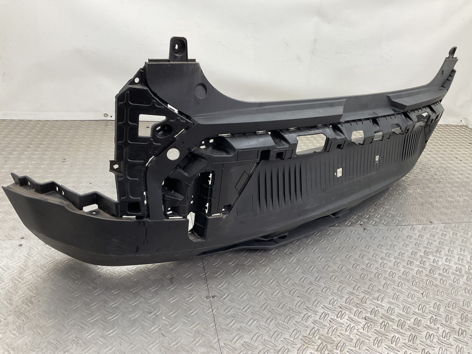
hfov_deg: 61.7
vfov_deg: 48.2
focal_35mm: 29
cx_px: 236
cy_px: 177
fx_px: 395
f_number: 1.8
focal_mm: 3
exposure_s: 1/120
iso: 40
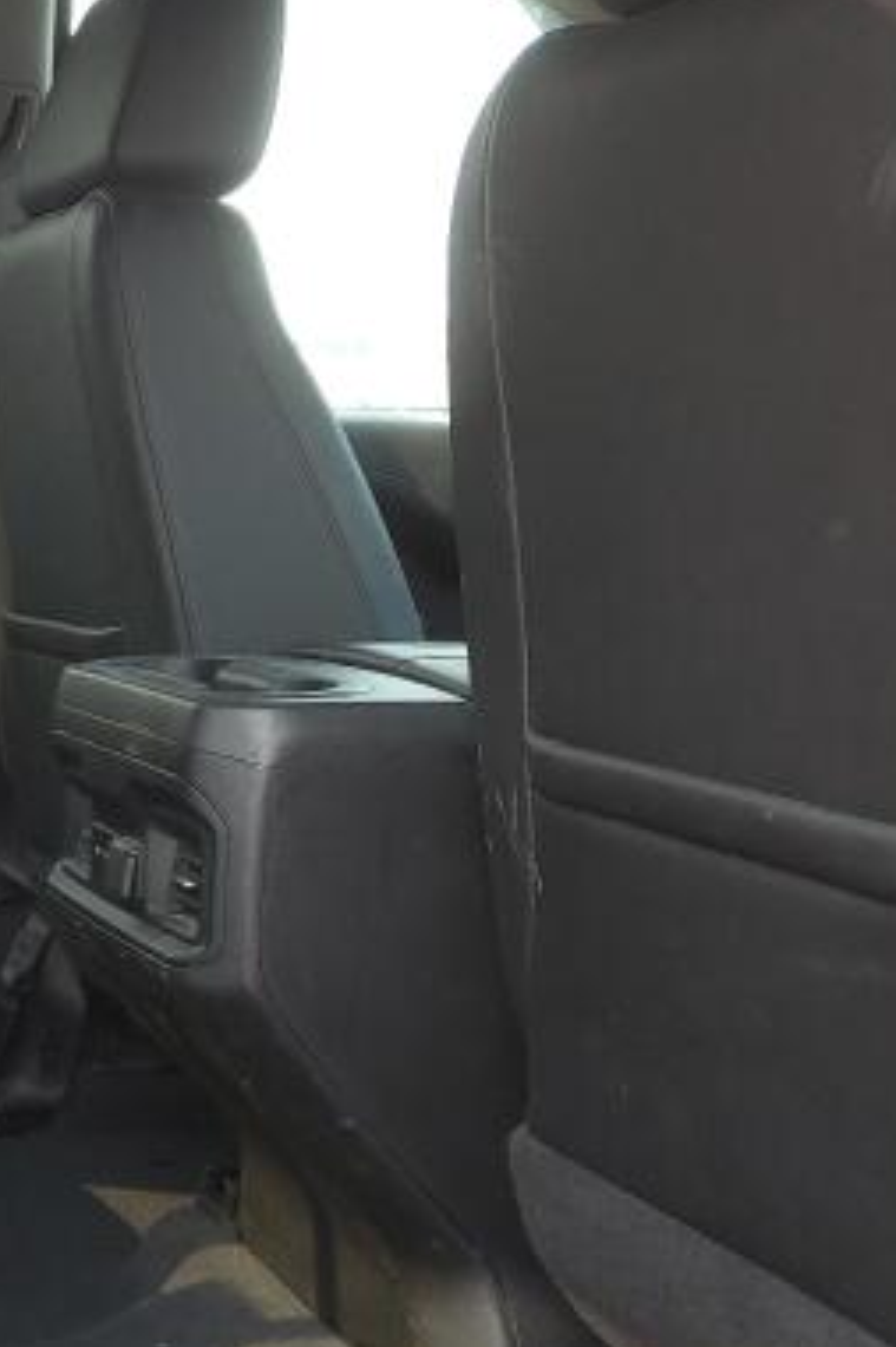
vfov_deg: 34.9
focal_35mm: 57
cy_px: 815
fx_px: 2130
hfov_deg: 20.2
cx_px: -475
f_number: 1.5
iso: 50
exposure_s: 1/192
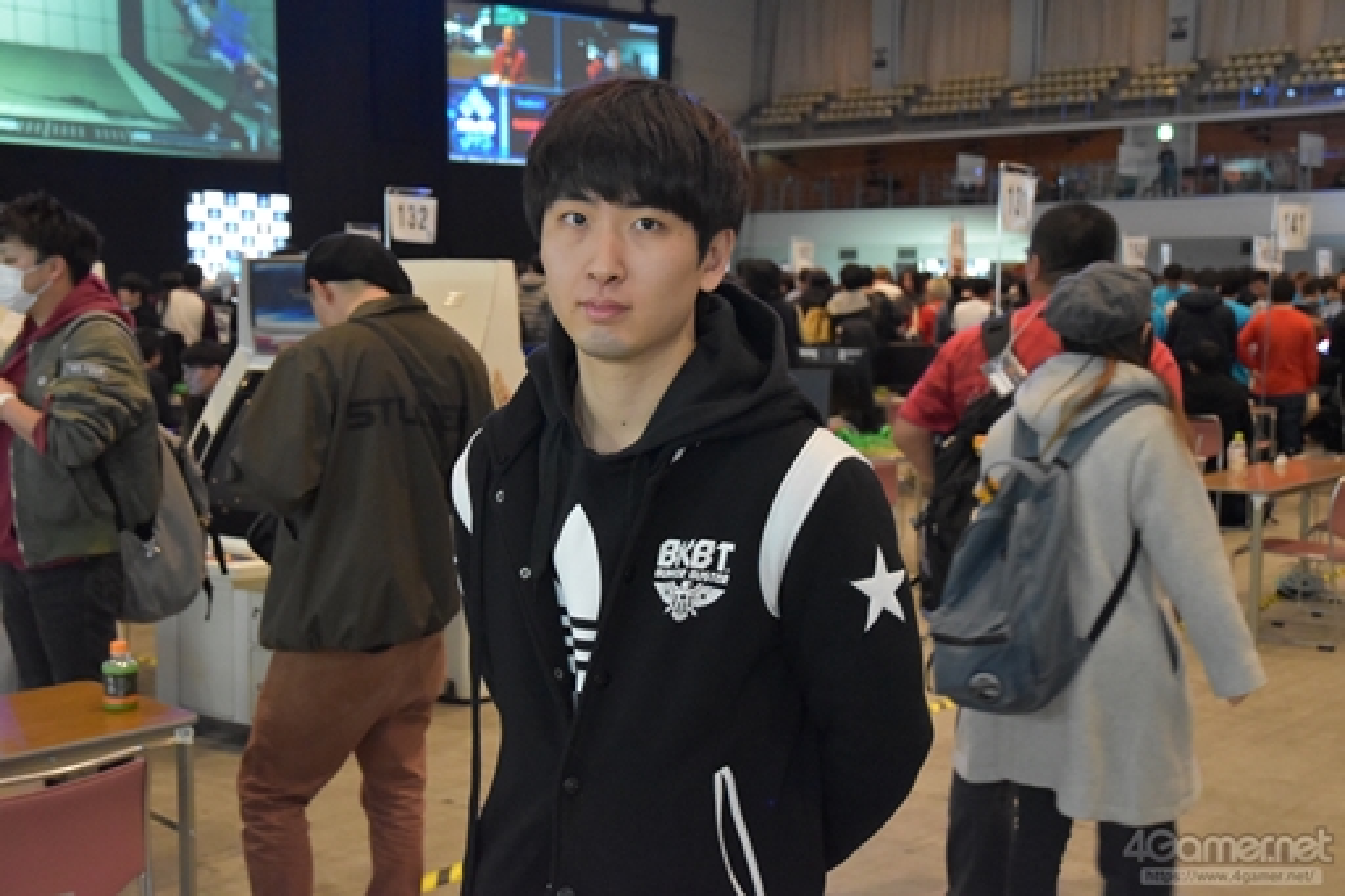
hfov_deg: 41.1
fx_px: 1793
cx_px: 672
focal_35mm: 48
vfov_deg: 28.1
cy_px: 448
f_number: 4.5
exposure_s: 1/60
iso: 5600
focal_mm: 32
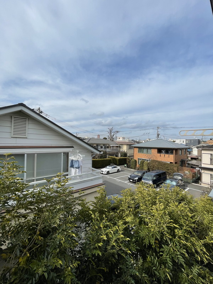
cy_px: 142
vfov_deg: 102.1
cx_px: 106
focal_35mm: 14
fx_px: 115
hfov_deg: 85.7
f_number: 2.4
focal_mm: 1.54
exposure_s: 1/1497
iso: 25
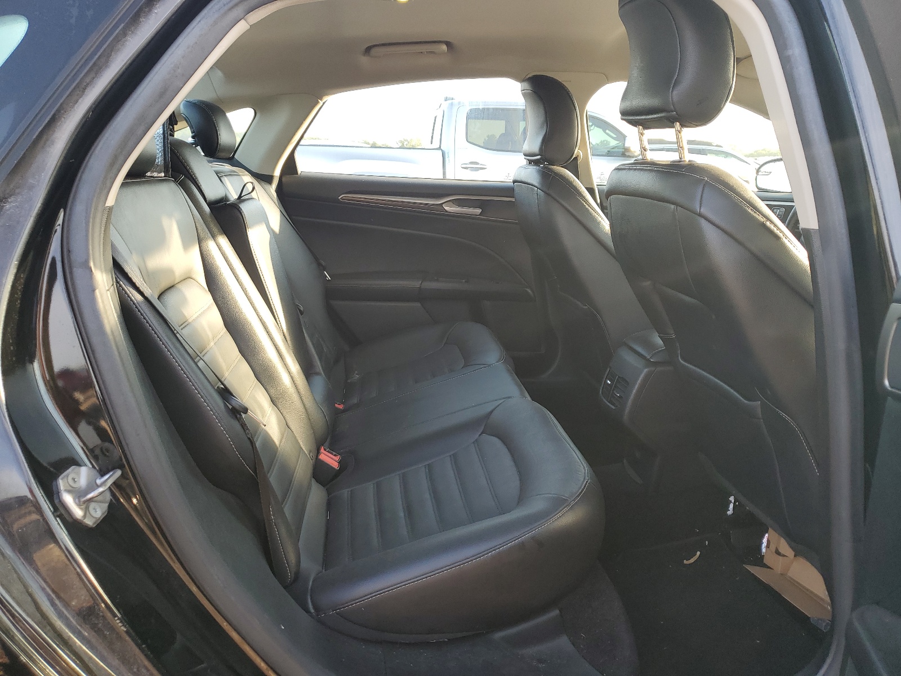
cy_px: 338
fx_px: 677
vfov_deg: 53.1
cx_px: 450
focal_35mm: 26
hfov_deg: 67.3
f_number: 1.5
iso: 50
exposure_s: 1/175
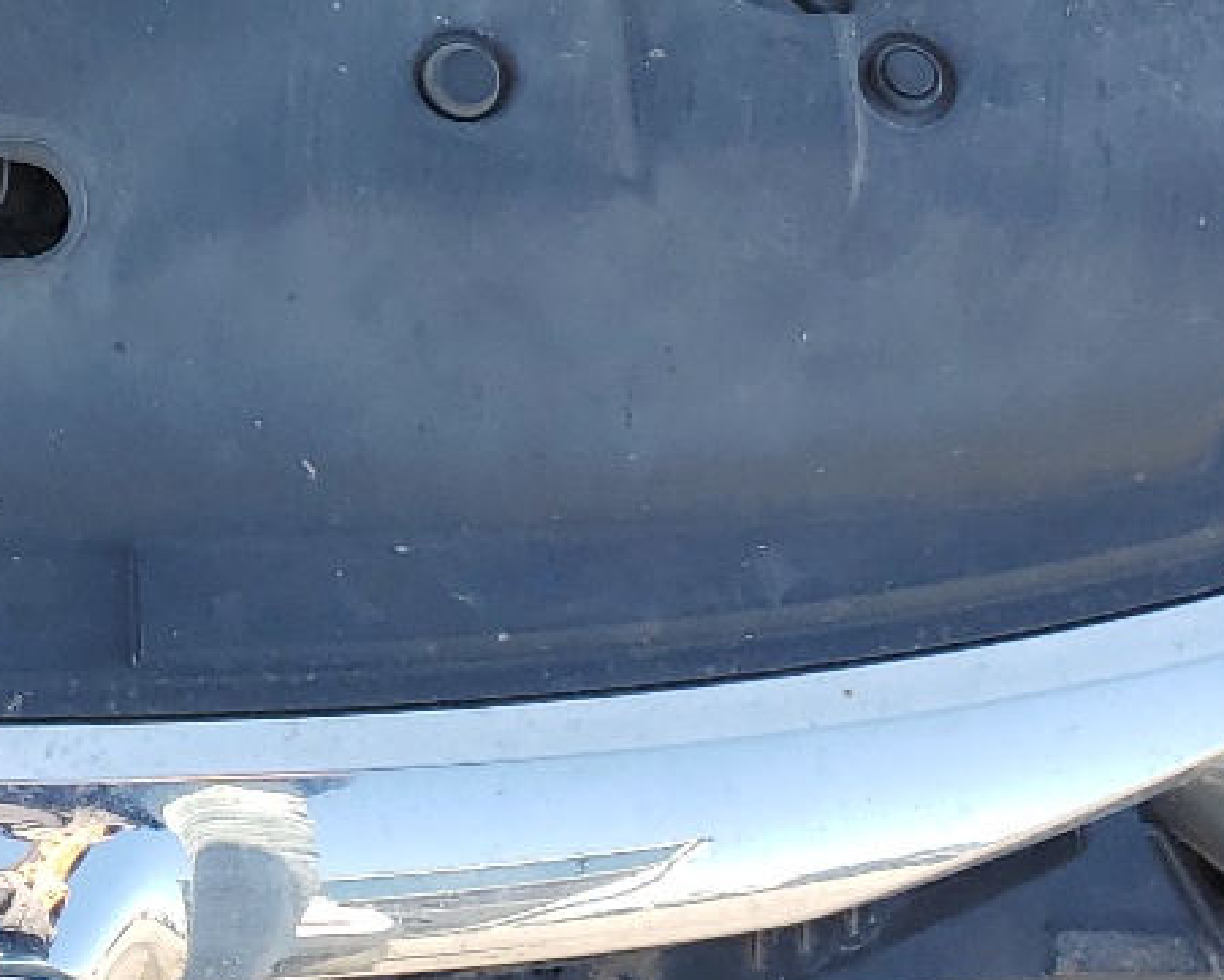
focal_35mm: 90
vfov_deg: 16.2
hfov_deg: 20.3
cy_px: -288
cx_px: -128
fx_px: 3261
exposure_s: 1/476
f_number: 1.5
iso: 50
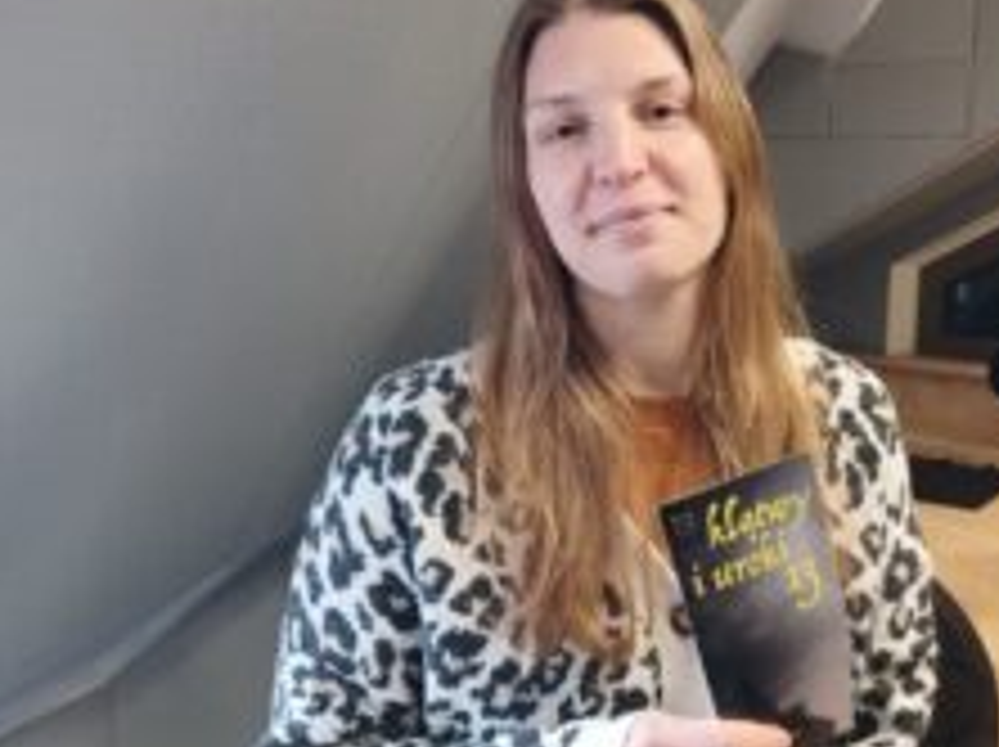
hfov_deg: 45.7
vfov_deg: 35.9
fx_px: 1153
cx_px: 713
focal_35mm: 40
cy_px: 342
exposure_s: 1/24
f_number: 1.8
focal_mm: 4.6
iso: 800
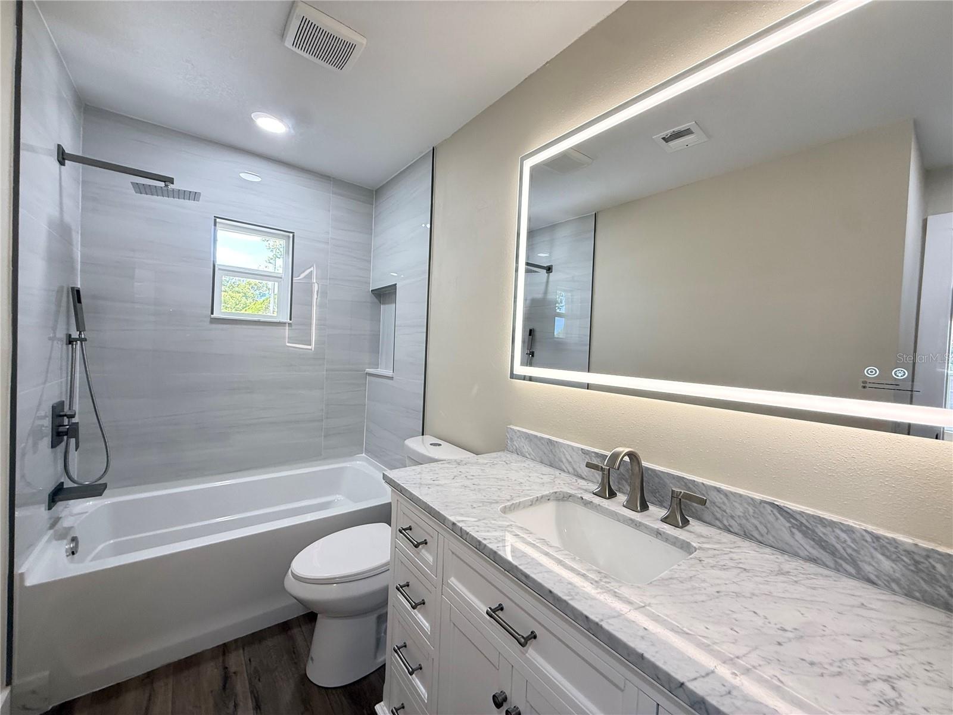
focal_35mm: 14
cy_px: 358
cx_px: 476
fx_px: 385
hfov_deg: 102.1
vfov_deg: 85.7
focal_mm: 2.22
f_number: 2.2
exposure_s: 1/101
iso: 250
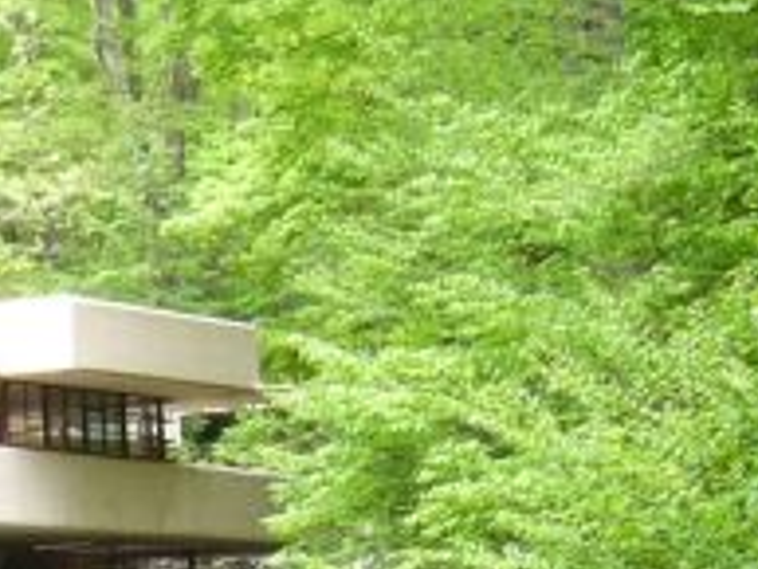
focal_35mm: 176
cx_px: -255
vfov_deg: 8.4
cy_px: 651
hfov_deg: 10.9
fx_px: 3856
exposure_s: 1/30
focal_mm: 8.8
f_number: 3.4
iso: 100
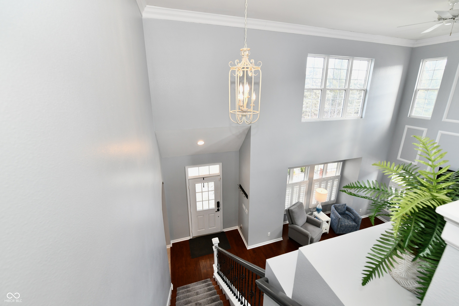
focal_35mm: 14
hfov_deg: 104.3
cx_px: 230
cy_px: 153
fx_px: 178
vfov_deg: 81.2
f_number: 6.3
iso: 640
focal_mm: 14
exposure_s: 1/60
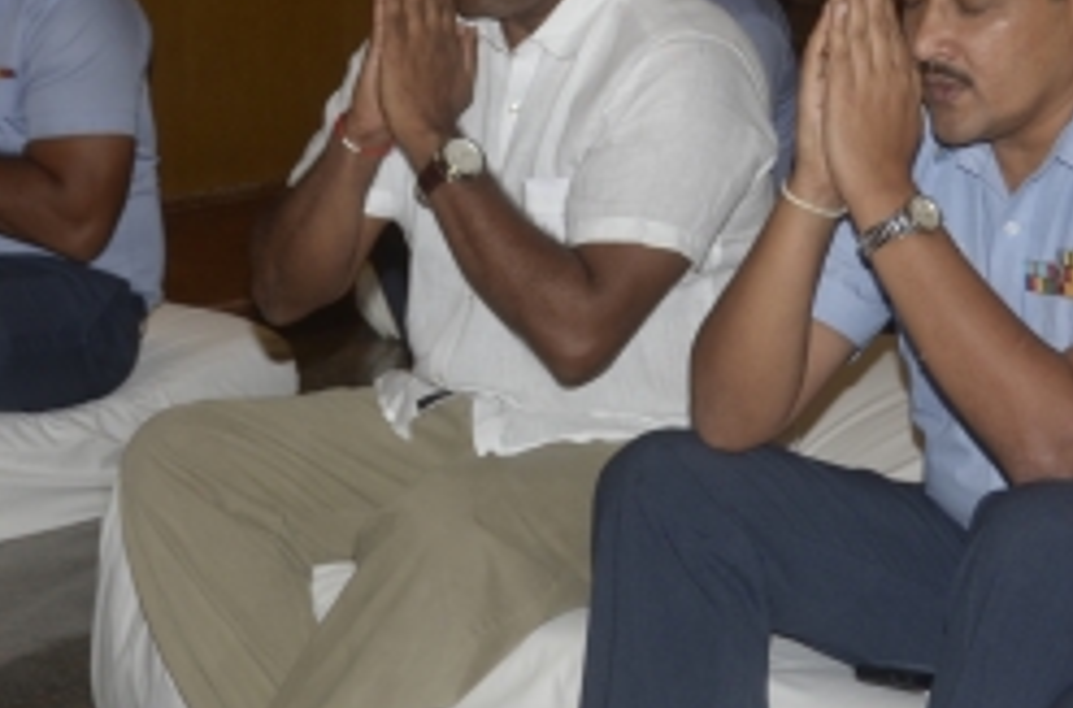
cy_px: 380
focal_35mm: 136
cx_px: 543
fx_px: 4041
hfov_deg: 15.1
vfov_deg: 10.0
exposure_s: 1/60
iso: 250
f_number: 5
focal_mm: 32
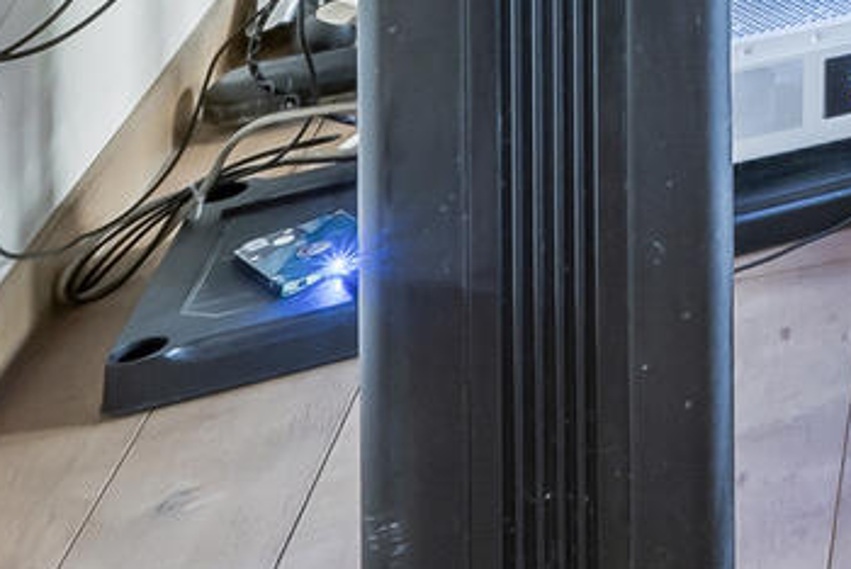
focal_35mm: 96
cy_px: -1110
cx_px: 2397
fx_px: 2271
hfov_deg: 12.3
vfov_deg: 10.4
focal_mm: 14
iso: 250
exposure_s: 1/2
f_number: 8
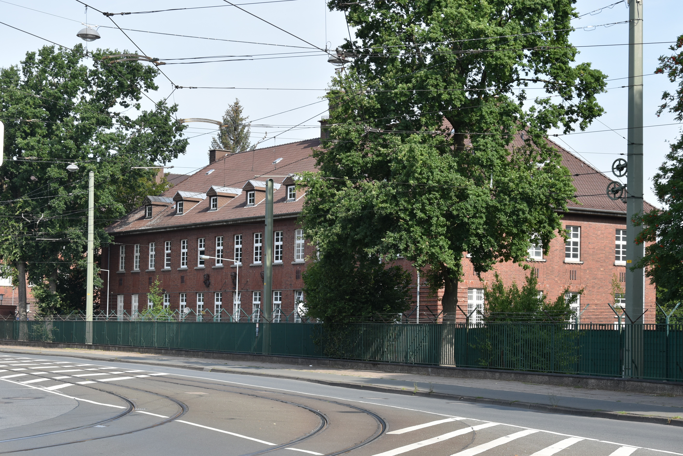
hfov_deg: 29.9
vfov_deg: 20.2
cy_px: 228
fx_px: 1280
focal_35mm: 68
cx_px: 342
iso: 200
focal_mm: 45
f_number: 8
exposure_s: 1/250
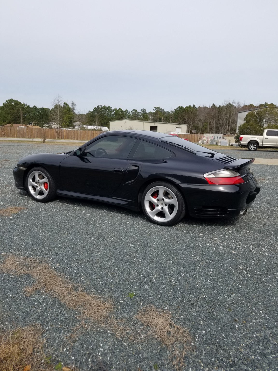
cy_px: 186
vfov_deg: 67.3
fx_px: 278
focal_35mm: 26
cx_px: 139
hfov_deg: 53.1
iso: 50
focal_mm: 4.2
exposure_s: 1/2688
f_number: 1.7
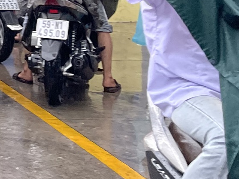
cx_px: -275
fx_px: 793
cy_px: -94
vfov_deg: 12.2
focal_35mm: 115
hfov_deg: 13.8
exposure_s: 1/105
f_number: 1.6
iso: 125
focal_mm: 5.1
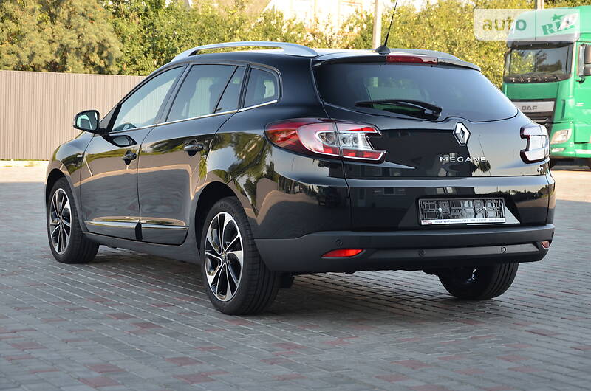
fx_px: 1229
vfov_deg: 18.1
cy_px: 196
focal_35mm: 75
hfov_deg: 27.0
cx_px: 296
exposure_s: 1/125
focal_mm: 50
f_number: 5.6
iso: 400
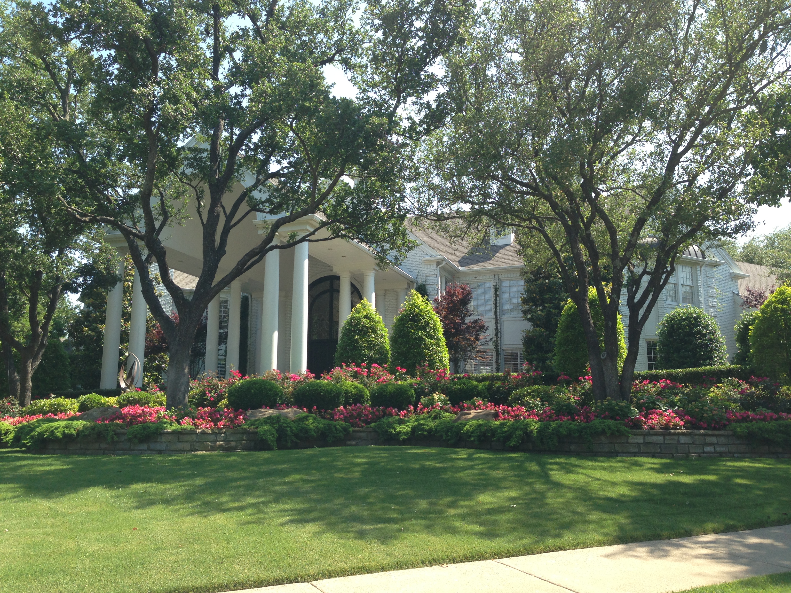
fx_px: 754
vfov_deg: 42.9
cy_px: 296
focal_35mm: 33
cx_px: 396
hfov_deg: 55.4
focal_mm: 4.13
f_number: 2.4
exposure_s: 1/570
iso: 50
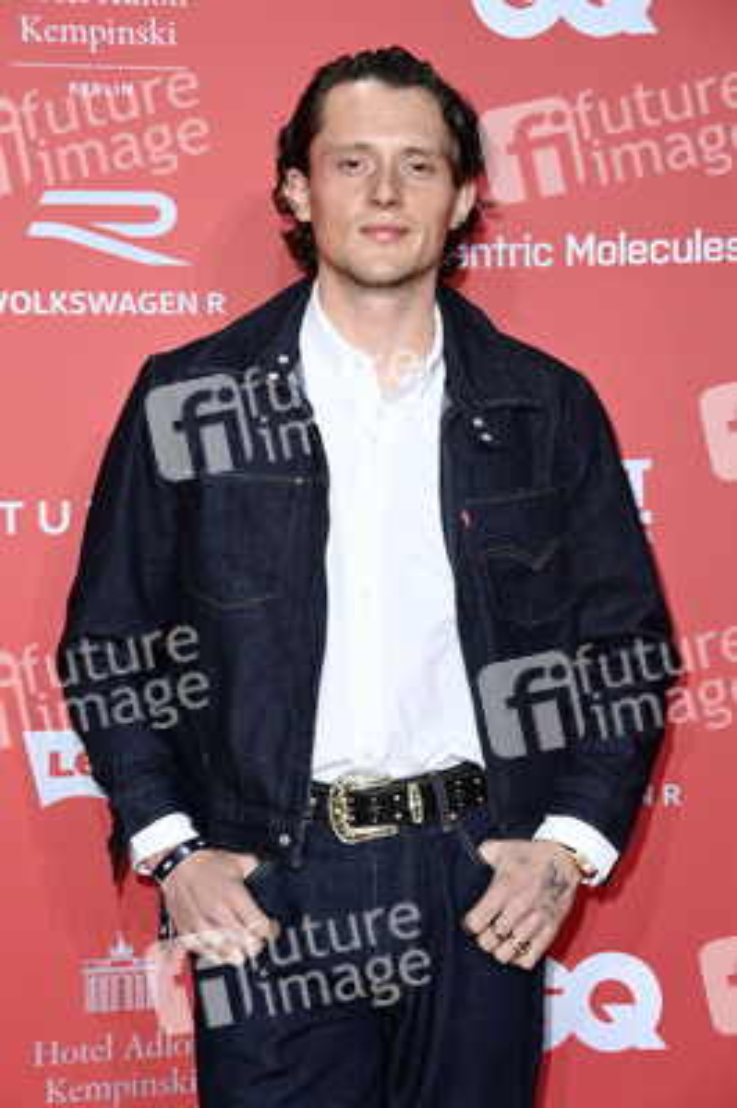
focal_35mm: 85
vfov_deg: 23.9
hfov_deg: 16.0
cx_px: 368
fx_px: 2615
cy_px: 554
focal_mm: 85
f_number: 5.6
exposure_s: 1/250
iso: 1000
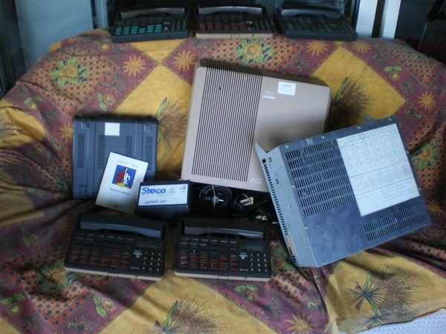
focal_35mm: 36
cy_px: 167
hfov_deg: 51.4
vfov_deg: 39.7
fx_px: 464
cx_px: 223
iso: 250
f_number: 3.1
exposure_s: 1/50
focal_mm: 6.3
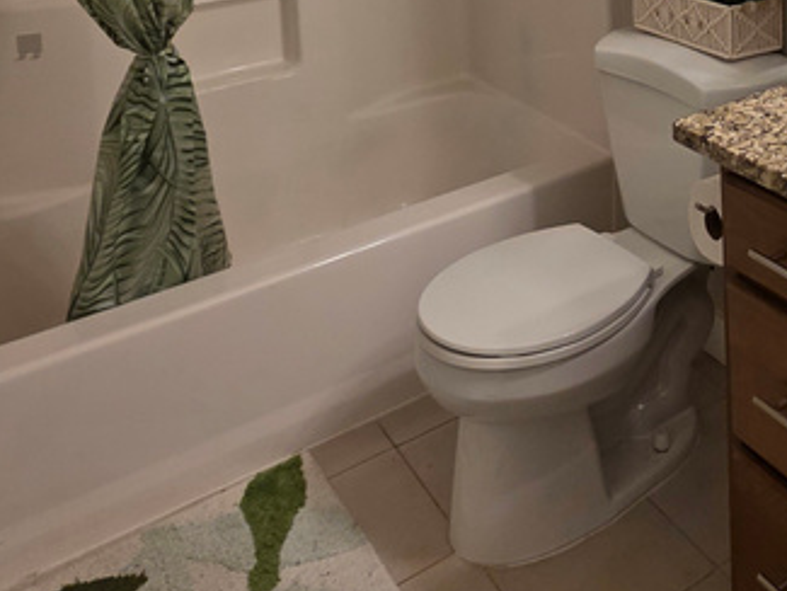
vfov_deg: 28.8
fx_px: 932
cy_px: -172
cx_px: 610
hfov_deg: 43.9
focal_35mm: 41
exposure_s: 1/120
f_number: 1.9
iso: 200
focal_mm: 2.2
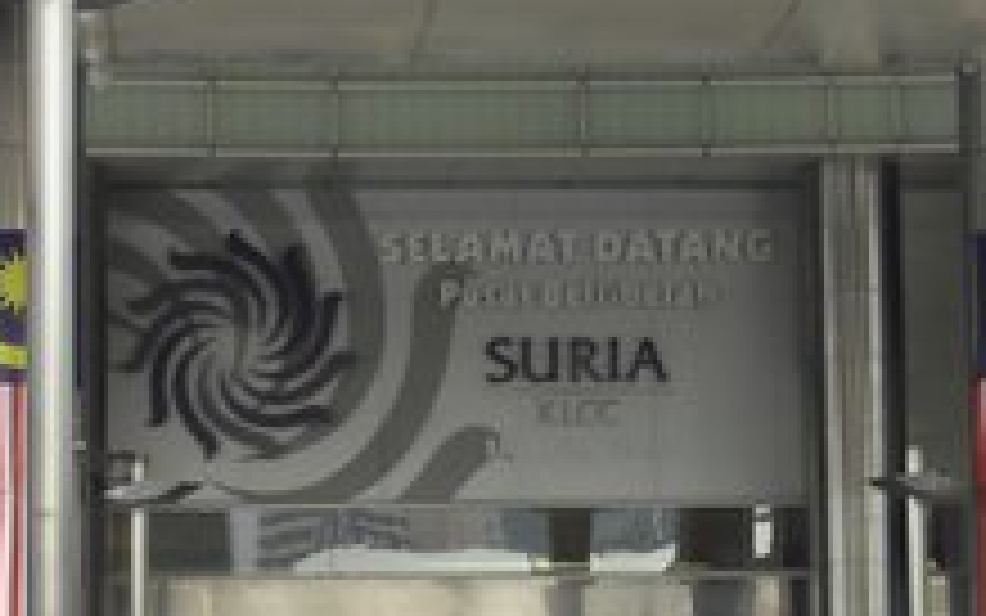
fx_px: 3951
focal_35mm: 147
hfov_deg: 14.2
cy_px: 463
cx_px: 374
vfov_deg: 8.9
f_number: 2.8
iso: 100
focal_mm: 6.2
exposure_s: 1/200
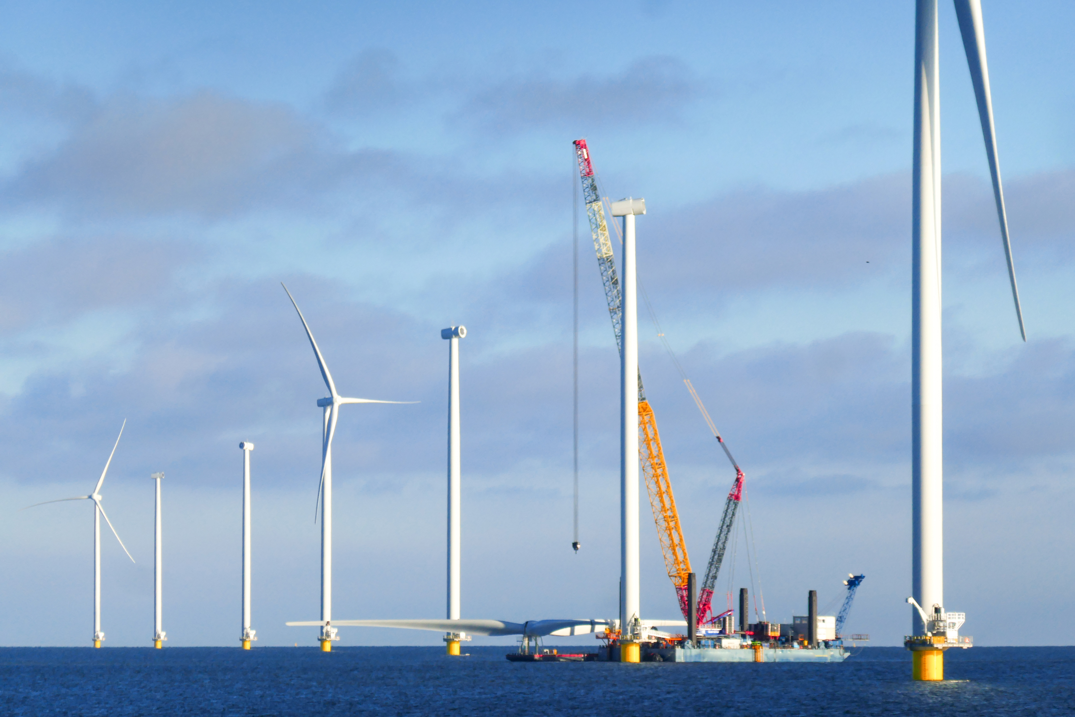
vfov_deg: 6.1
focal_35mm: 224
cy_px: 358
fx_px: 6688
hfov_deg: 9.2
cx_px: 538
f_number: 5.9
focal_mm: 81.5
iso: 160
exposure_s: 1/1000
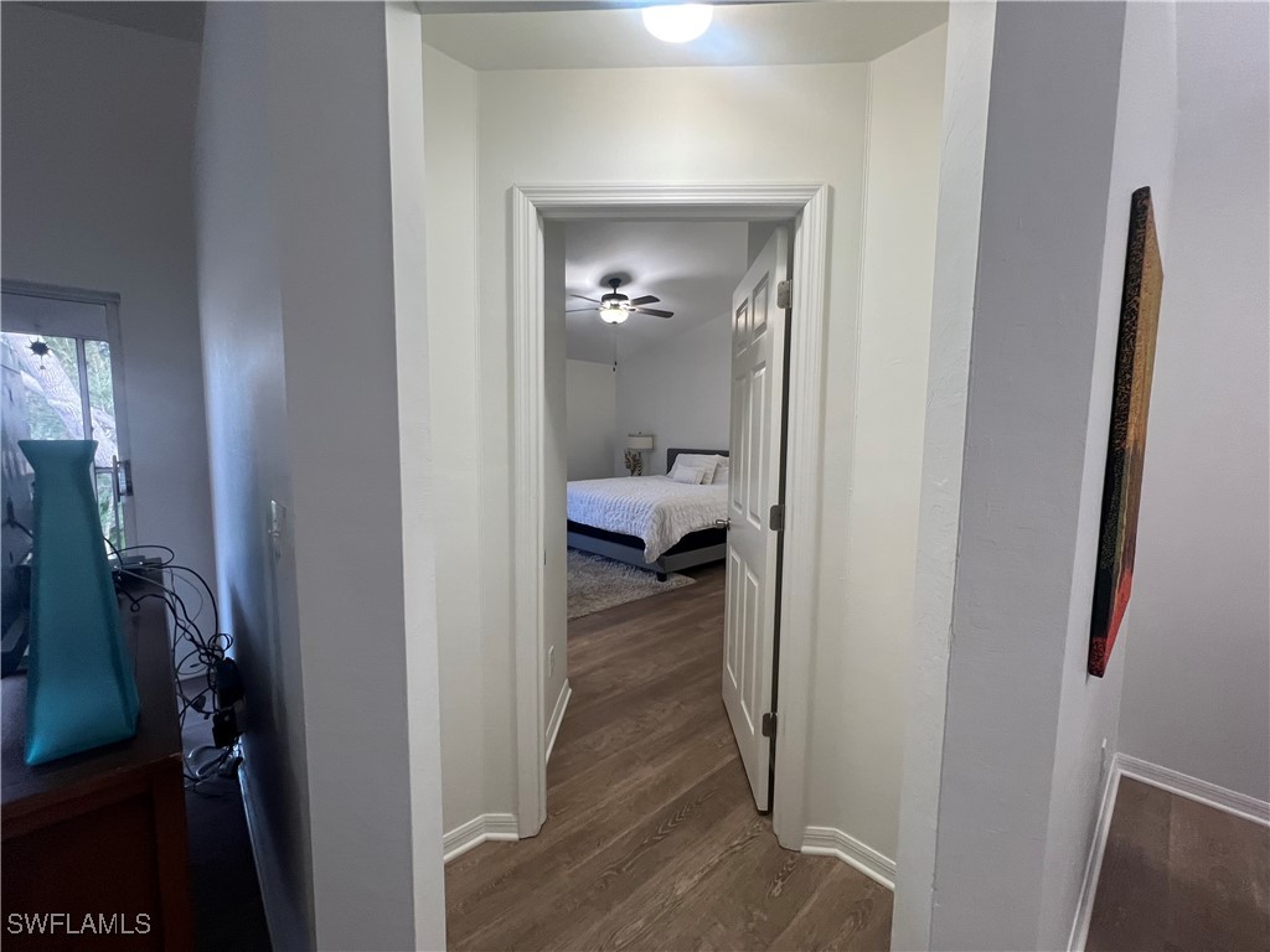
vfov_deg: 89.9
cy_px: 476
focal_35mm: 13
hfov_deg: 106.2
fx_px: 477
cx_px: 635
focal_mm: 1.57
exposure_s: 1/60
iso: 160
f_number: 1.8
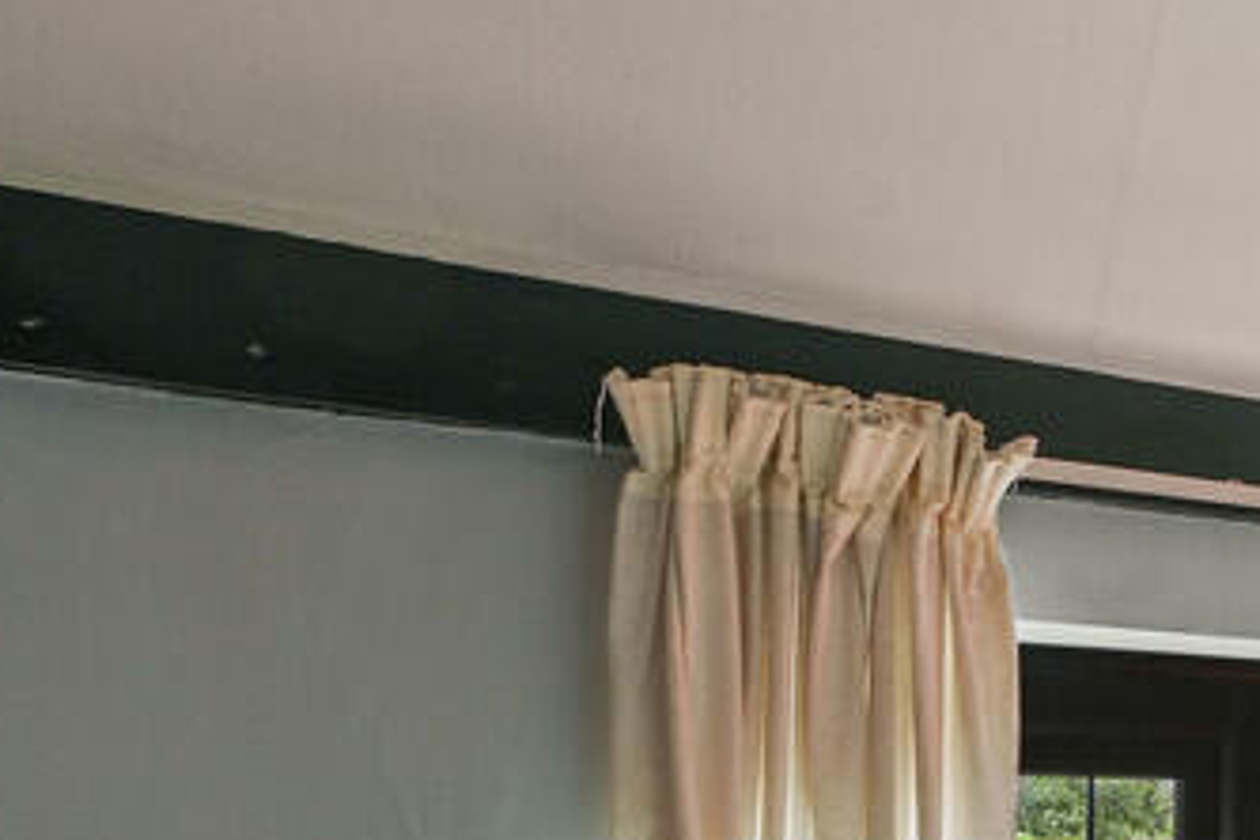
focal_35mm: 43
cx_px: 1881
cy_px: 823
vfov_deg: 29.3
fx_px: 1505
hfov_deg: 28.9
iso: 400
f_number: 8
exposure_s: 1/1.25
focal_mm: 14
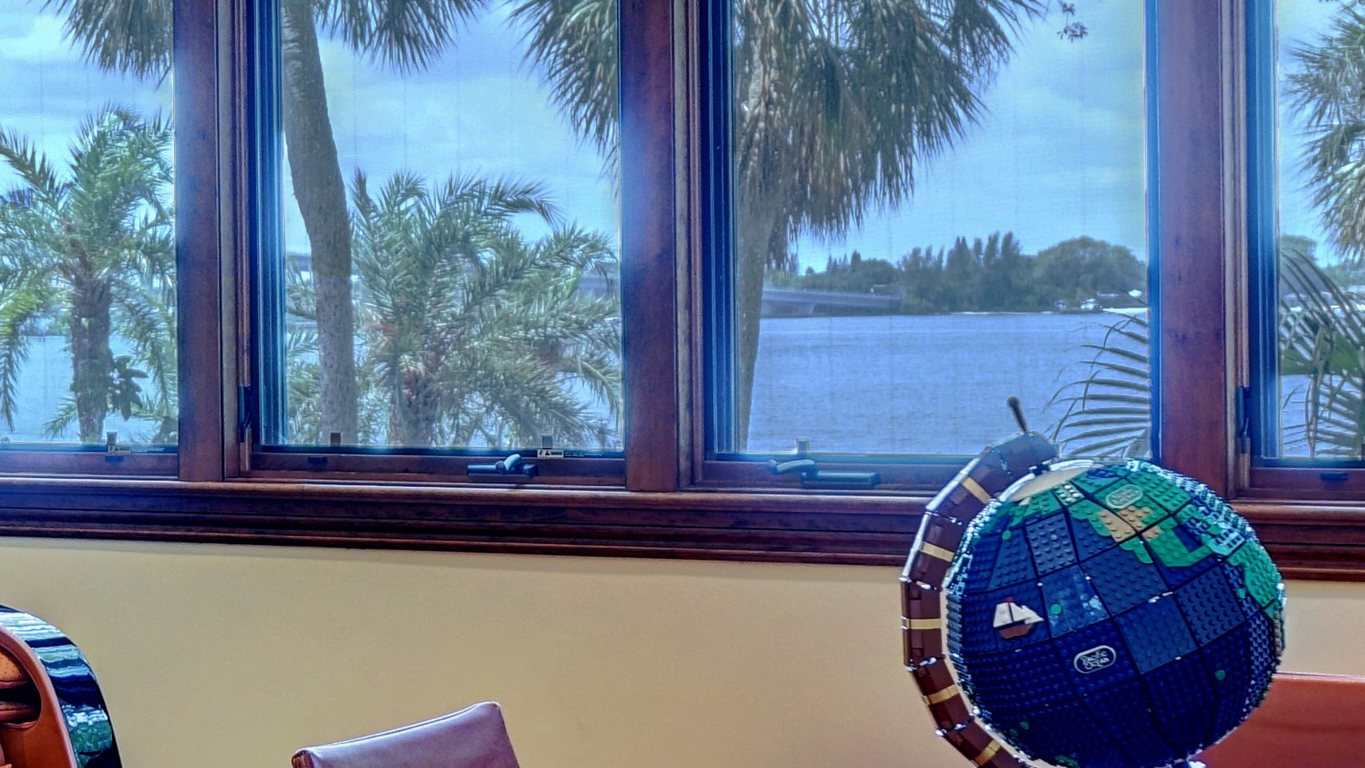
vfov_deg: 15.1
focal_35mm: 80
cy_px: 319
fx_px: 2896
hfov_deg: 25.7
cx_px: 127
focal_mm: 8.8
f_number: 2.4
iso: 200
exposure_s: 1/60
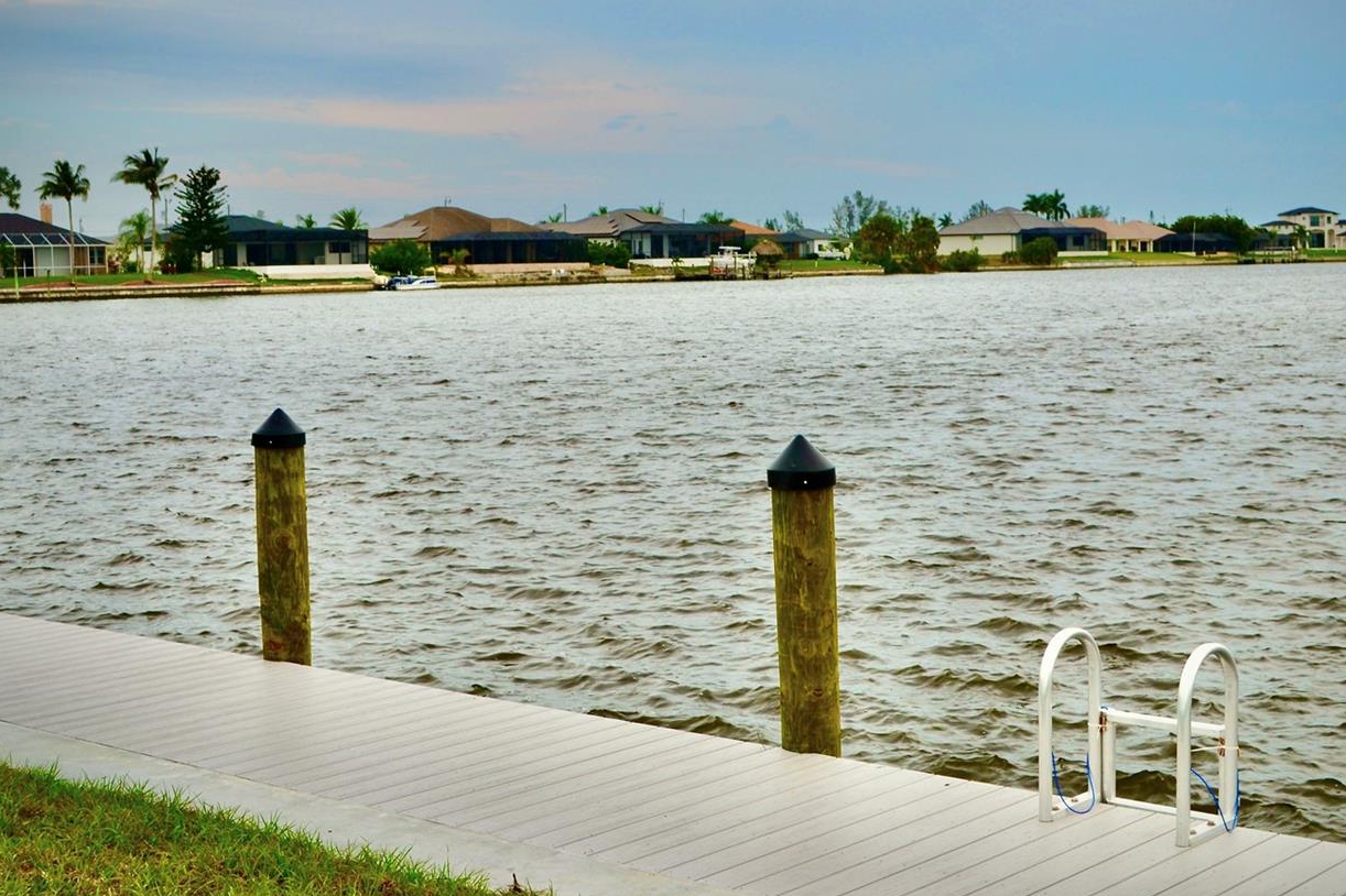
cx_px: 713
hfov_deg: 36.2
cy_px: 367
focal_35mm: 55
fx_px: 2056
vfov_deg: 24.6
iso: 100
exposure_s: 1/200
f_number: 7.1
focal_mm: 28
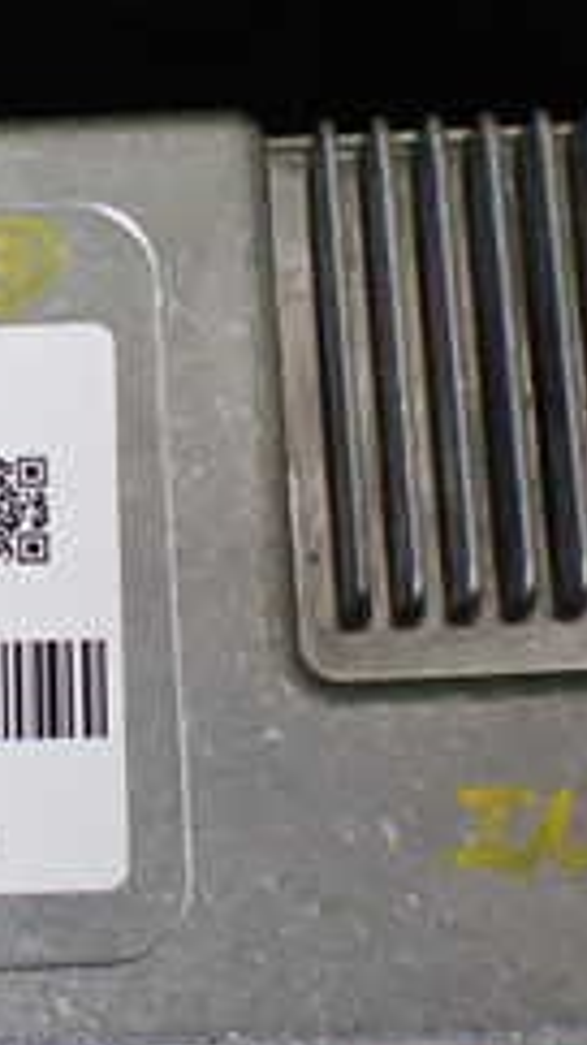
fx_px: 2243
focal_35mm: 81
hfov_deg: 14.7
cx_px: 26
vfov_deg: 26.2
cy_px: 553
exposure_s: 1/125
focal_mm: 5.4
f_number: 2.3
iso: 640
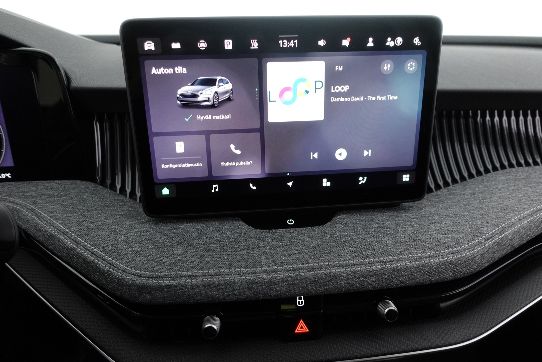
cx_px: 271
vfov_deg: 53.1
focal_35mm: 24
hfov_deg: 73.7
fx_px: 361
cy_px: 181
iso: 640
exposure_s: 1/30
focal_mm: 9.4
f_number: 1.8
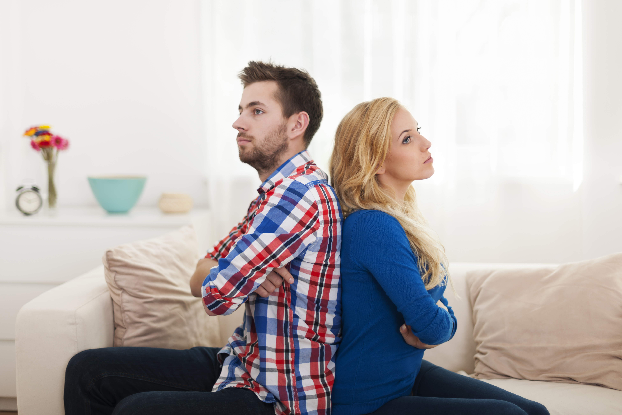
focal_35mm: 50
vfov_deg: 27.0
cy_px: 208
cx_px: 311
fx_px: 864
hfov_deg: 39.6
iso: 100
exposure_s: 1/200
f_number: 1.6
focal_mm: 50
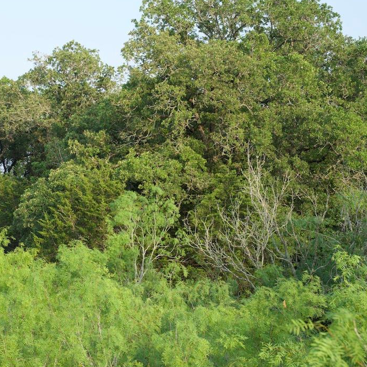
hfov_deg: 23.0
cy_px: 196
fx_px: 888
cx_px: 65
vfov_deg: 23.4
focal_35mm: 74
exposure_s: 1/100
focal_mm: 42
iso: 100
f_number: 6.3
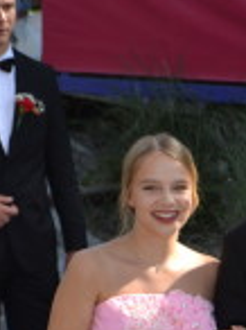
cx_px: 228
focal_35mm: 247
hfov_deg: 6.0
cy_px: 506
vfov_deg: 7.9
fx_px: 2347
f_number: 5.6
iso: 100
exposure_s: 1/160
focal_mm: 52
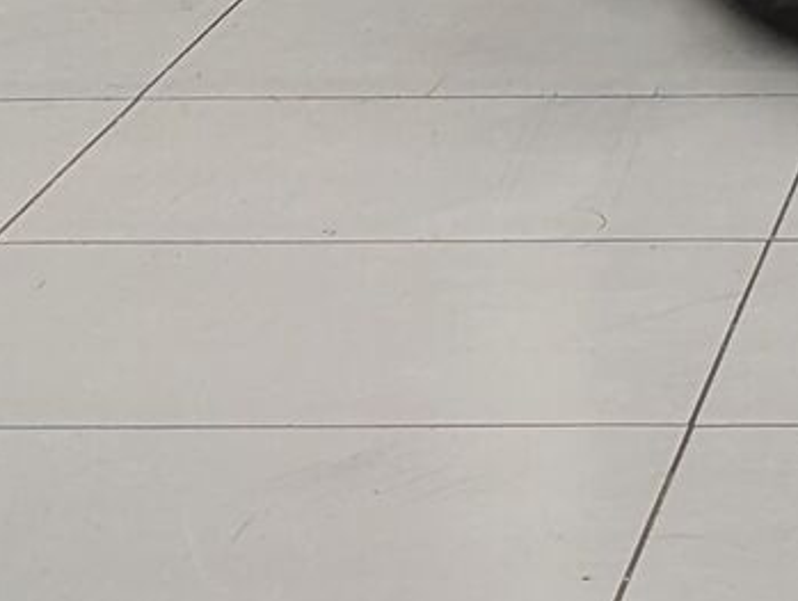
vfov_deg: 5.5
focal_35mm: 264
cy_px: -802
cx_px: 1308
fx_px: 6096
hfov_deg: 7.3
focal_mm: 6.81
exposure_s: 1/96.1
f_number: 1.85
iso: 42
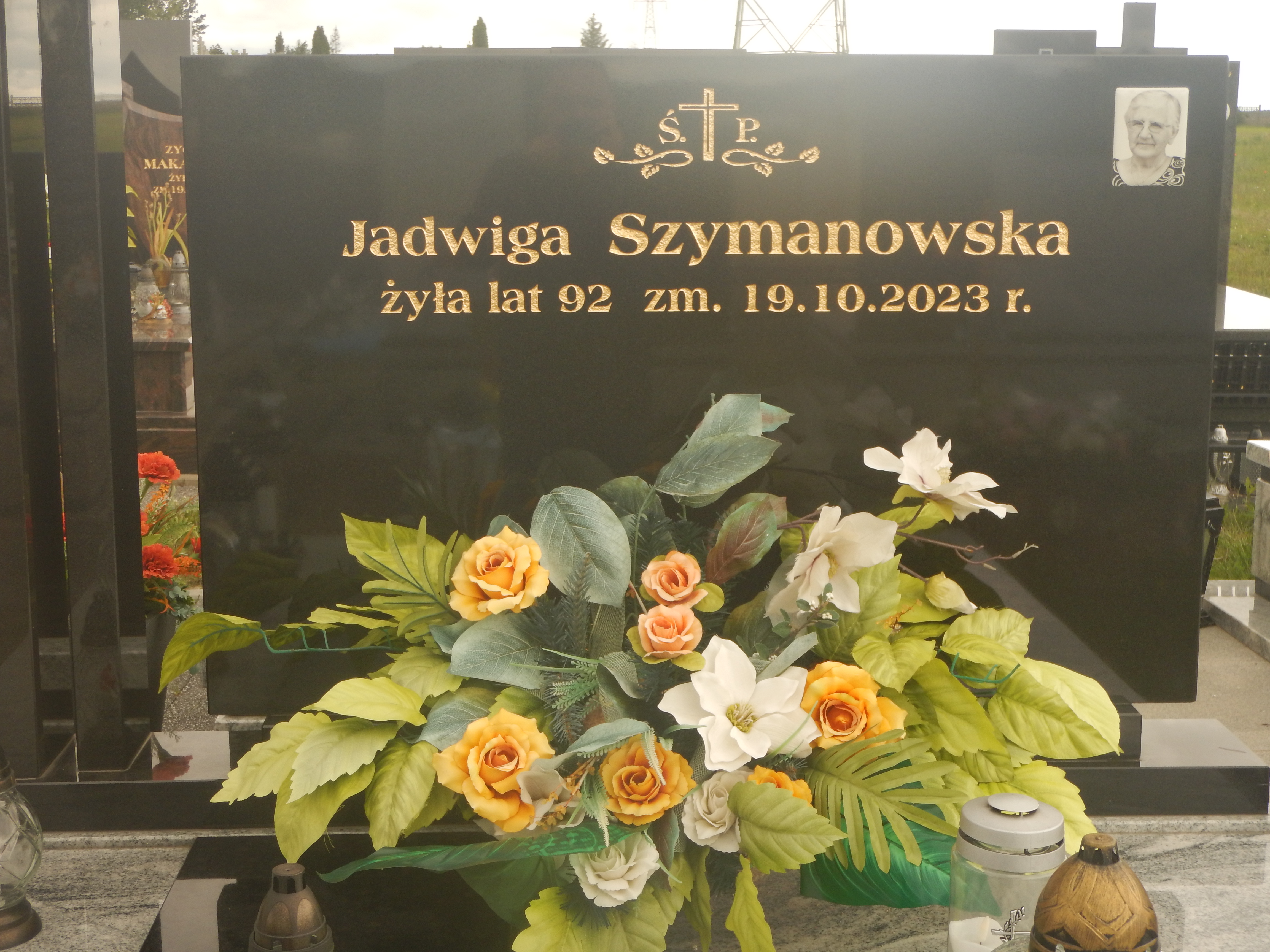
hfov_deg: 36.8
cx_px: 635
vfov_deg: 28.0
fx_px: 1908
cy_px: 476
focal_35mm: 52
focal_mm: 9.2
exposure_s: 1/125
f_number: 4.3
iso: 125
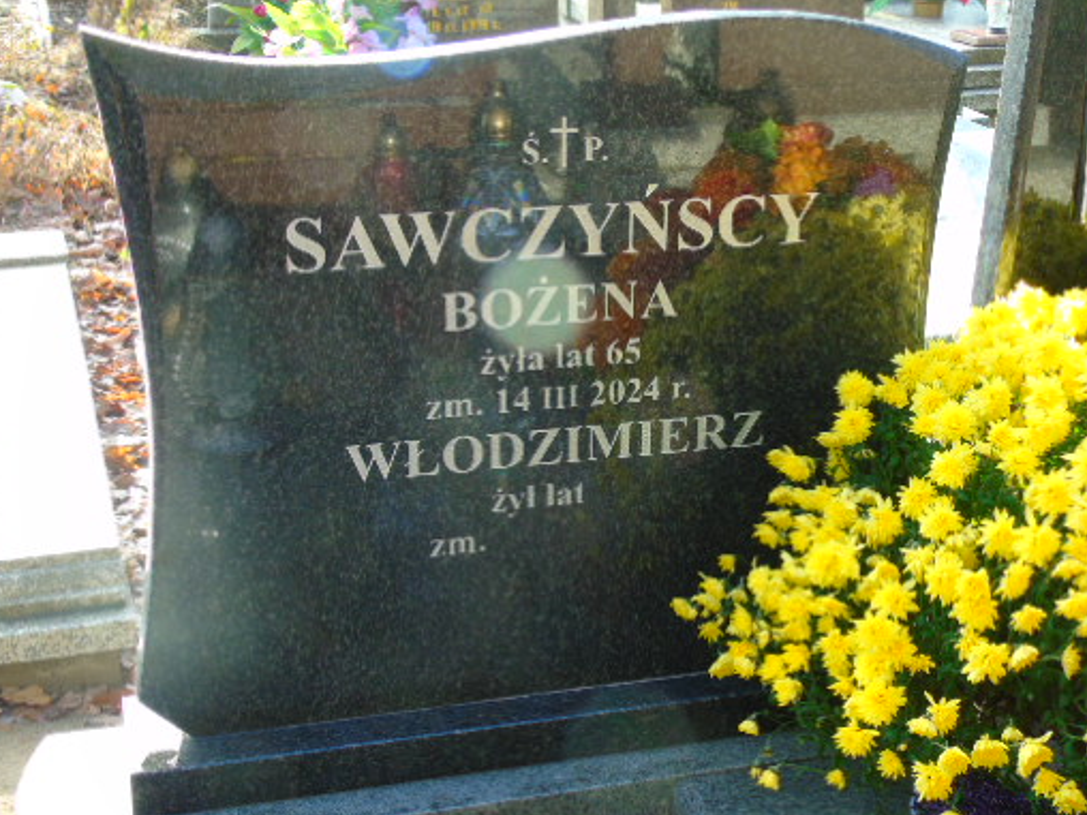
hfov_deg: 33.1
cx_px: 670
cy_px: 458
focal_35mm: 58
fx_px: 1821
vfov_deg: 25.2
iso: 80
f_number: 4.1
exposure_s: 1/50
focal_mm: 8.2
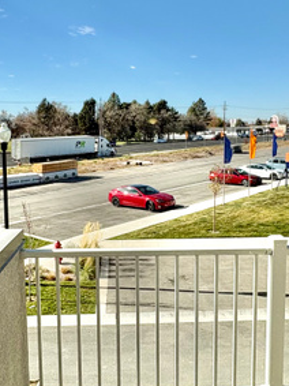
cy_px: 175
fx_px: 423
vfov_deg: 48.9
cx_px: 128
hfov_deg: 37.6
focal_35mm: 38
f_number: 2.2
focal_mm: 2.22
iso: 50
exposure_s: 1/1672
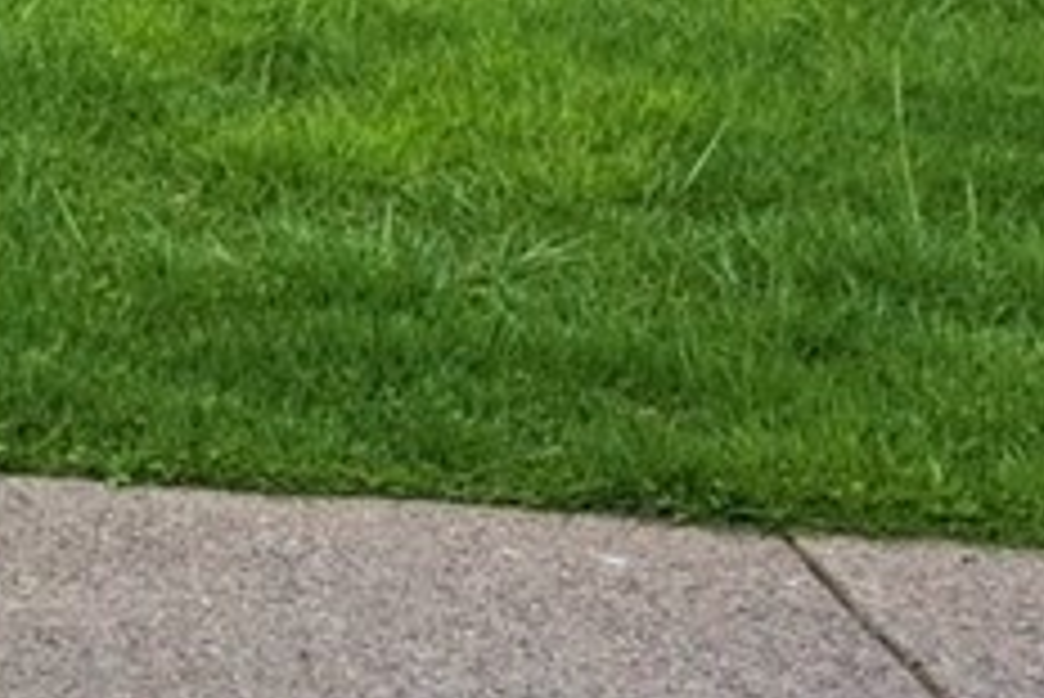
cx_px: -1721
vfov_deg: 10.7
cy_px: -705
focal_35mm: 117
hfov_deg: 12.3
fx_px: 3395
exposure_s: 1/500
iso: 400
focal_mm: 16
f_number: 8
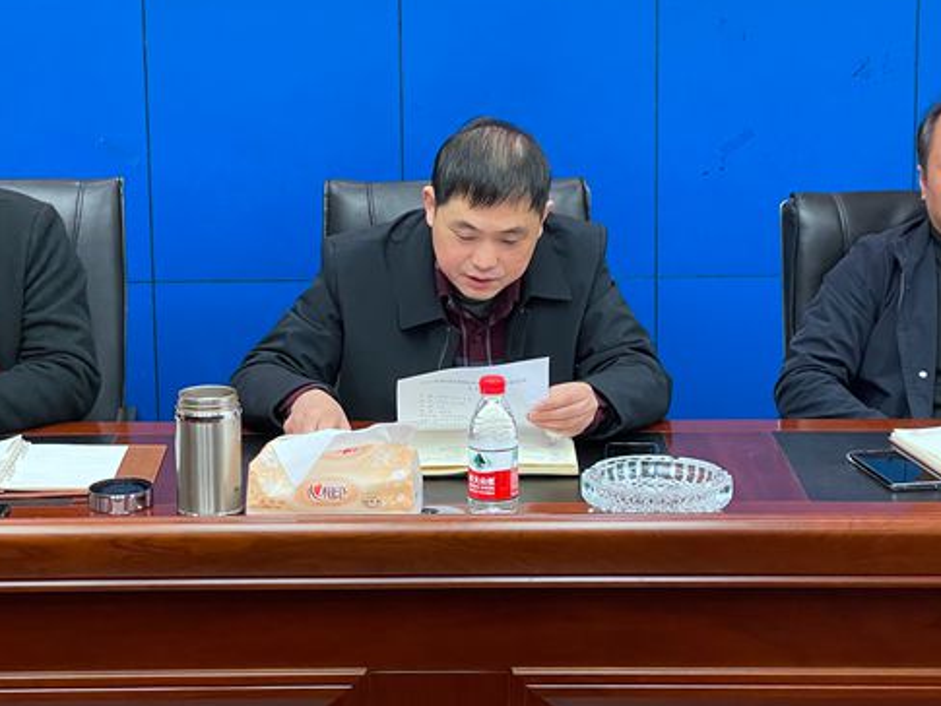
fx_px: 2039
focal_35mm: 75
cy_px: 240
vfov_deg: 19.6
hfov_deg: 26.0
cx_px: 444
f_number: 2
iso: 500
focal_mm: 6
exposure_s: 1/50
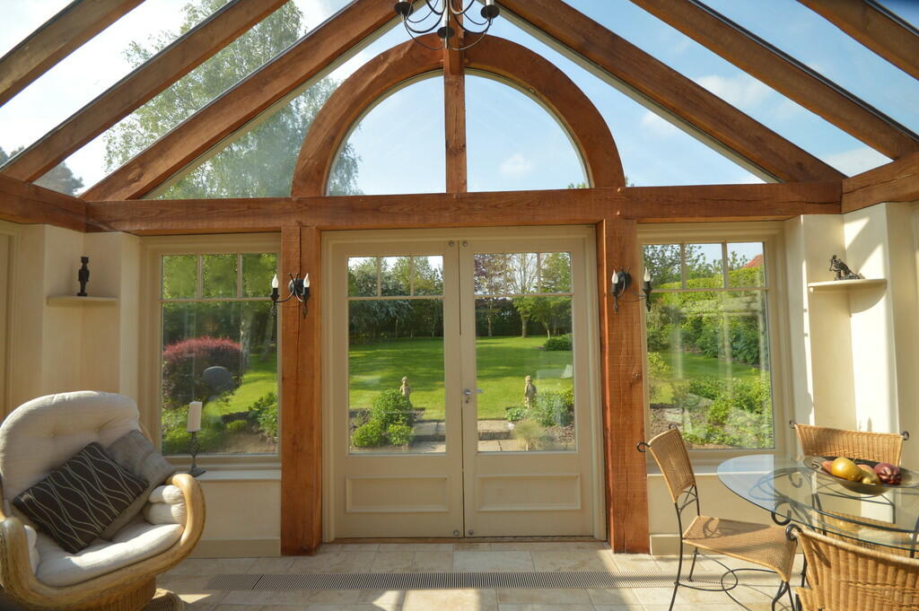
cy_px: 306
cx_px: 460
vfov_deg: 77.2
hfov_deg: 100.4
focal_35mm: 15
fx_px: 383
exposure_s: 1/200
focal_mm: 10
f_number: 7.1
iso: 200
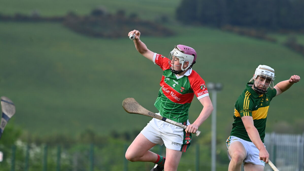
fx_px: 2966
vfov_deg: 3.3
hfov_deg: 5.9
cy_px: 90
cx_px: 152
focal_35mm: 368
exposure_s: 1/800
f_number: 5.6
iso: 800
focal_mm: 350
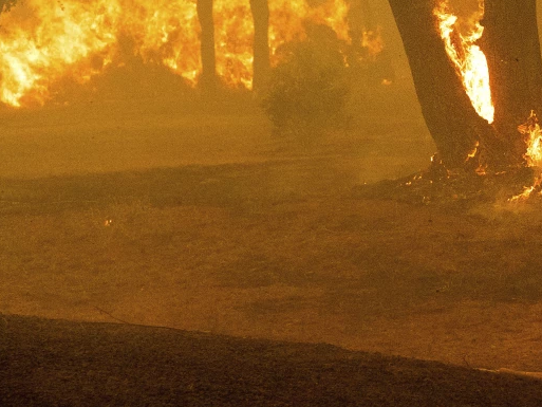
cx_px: 614
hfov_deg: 7.0
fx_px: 4401
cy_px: 135
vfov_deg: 5.3
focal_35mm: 281
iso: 3200
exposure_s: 1/4000
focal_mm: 125
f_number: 4.8
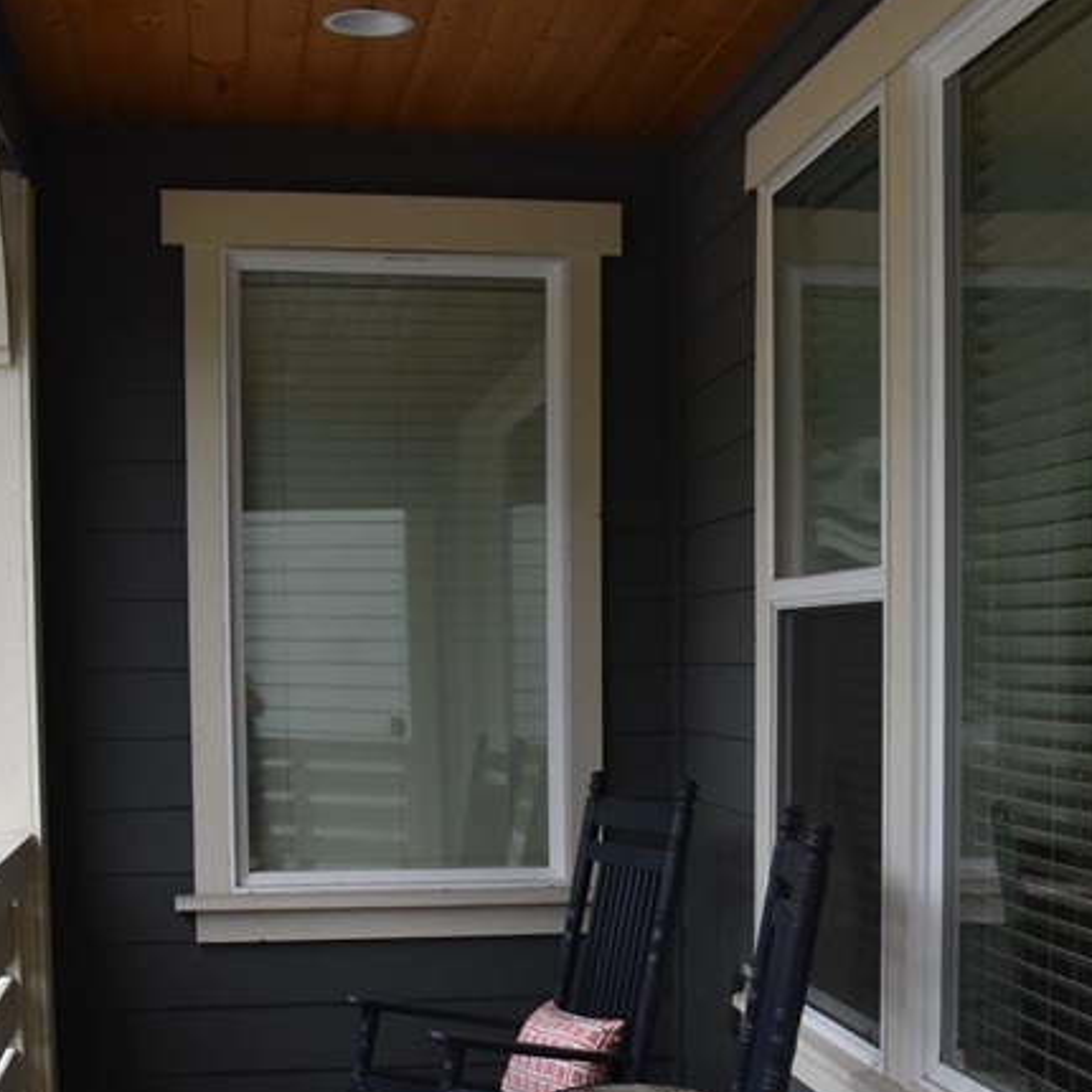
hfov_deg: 29.5
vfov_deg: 28.8
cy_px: 891
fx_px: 2070
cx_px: 632
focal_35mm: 58
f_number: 8
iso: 800
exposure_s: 1/320
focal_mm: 18
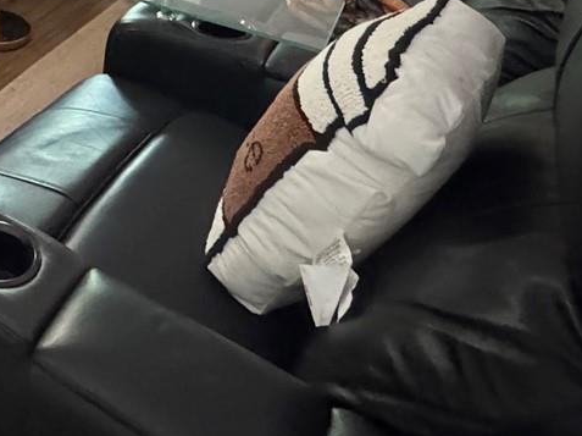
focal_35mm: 47
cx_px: -133
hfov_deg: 32.6
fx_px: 790
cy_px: -165
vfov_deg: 25.5
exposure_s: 1/40
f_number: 2.2
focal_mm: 2.22
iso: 1250
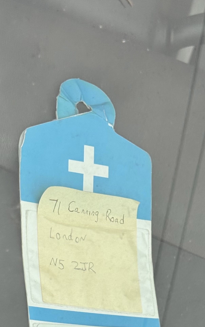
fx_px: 947
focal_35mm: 106
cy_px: 300
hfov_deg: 12.3
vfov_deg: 19.3
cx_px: 75
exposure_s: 1/518
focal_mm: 6.76
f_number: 1.78
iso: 64
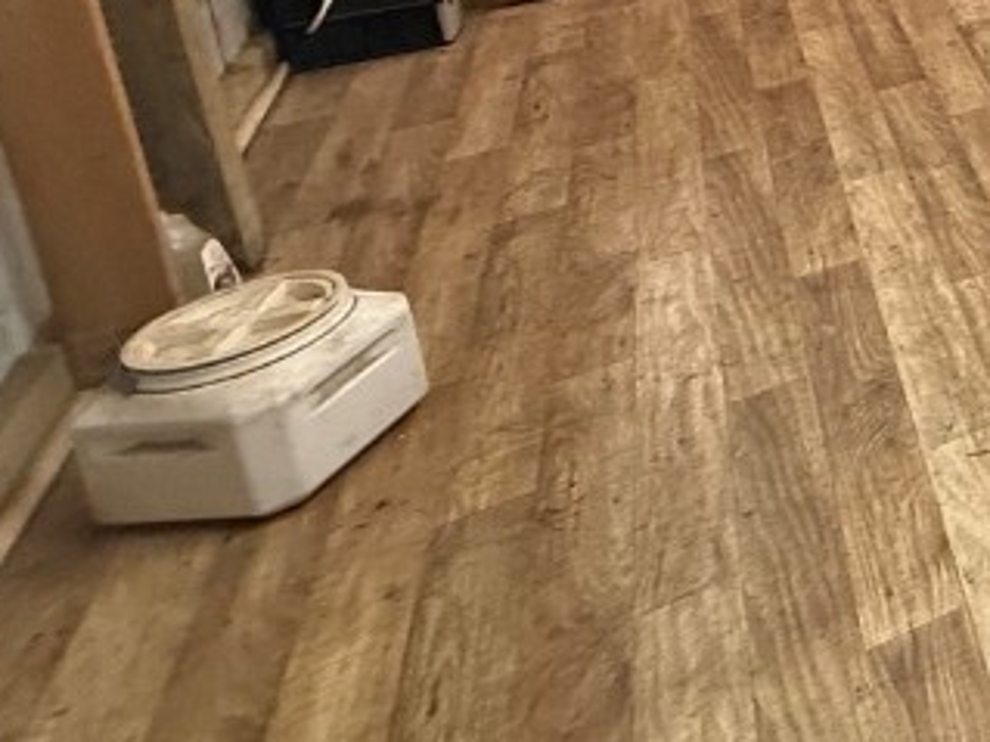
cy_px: -220
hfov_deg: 26.9
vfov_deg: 27.1
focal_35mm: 45
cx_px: 1542
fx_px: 1286
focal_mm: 2.22
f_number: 2.2
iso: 500
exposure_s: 1/120
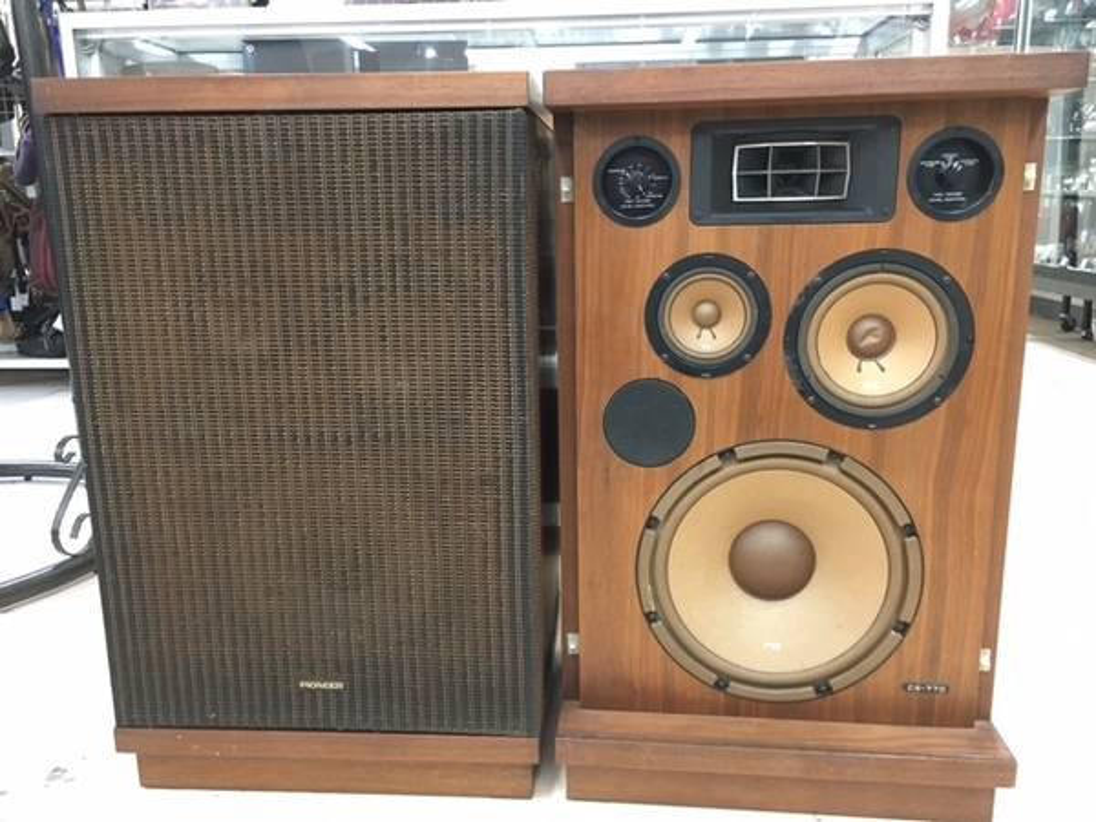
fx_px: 918
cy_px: 411
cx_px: 548
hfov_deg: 61.7
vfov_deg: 48.2
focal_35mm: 29
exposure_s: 1/24
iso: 200
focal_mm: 4.15
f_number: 2.2
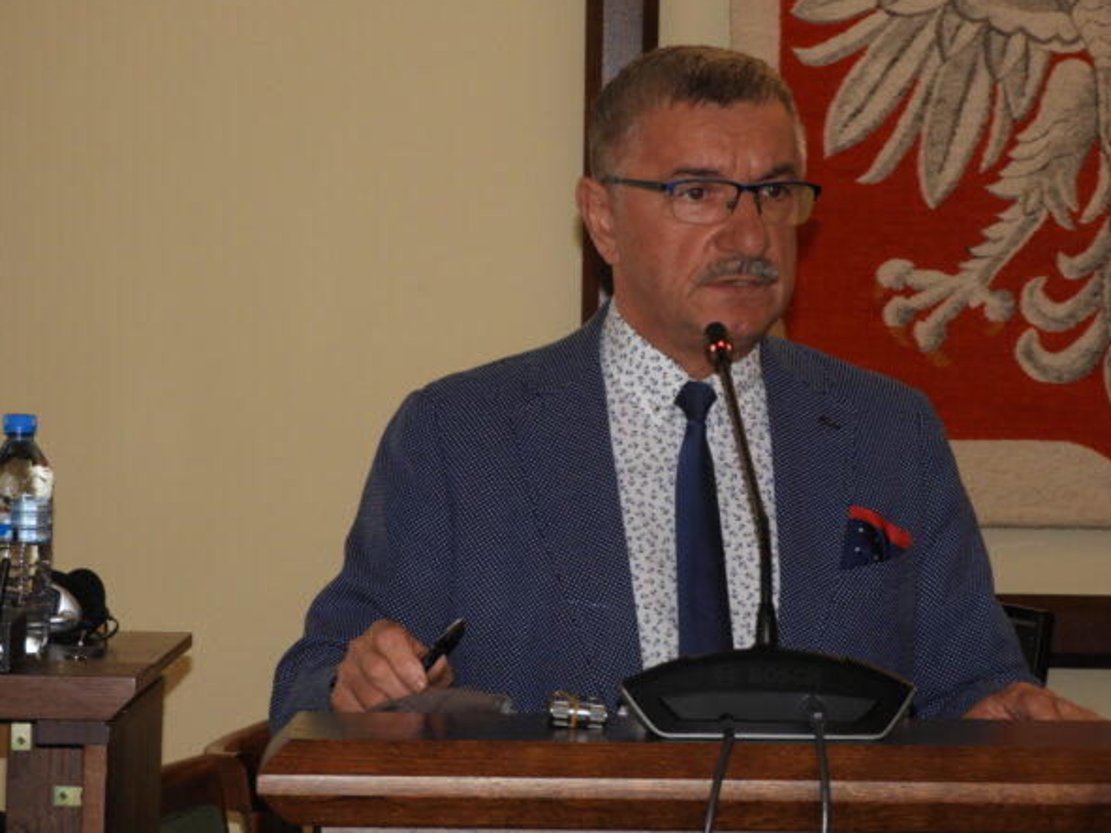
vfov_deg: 10.8
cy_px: 414
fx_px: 4396
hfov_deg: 14.4
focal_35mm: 137
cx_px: 560
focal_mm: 24.2
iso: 220
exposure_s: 1/60
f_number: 5
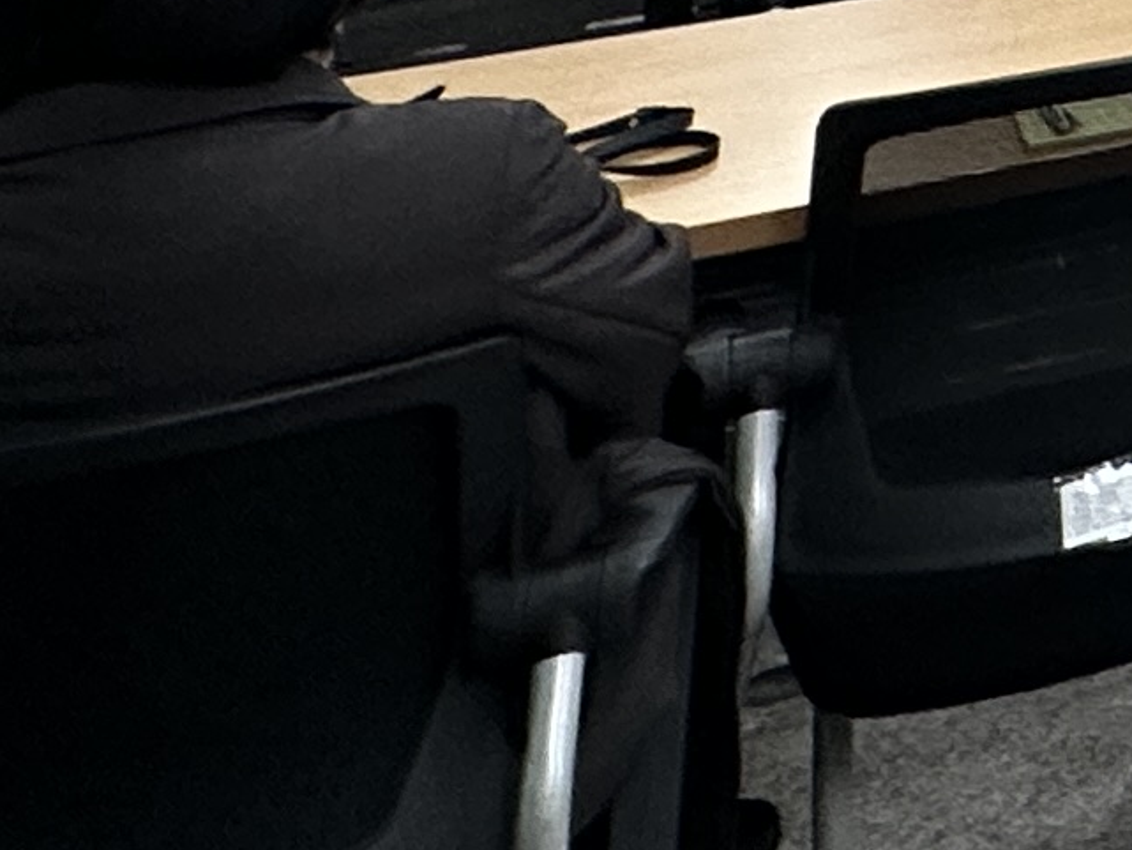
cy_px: -1143
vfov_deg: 13.0
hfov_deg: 14.0
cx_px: 2824
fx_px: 2878
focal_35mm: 88
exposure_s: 1/99
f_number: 2.2
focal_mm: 2.22
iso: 100
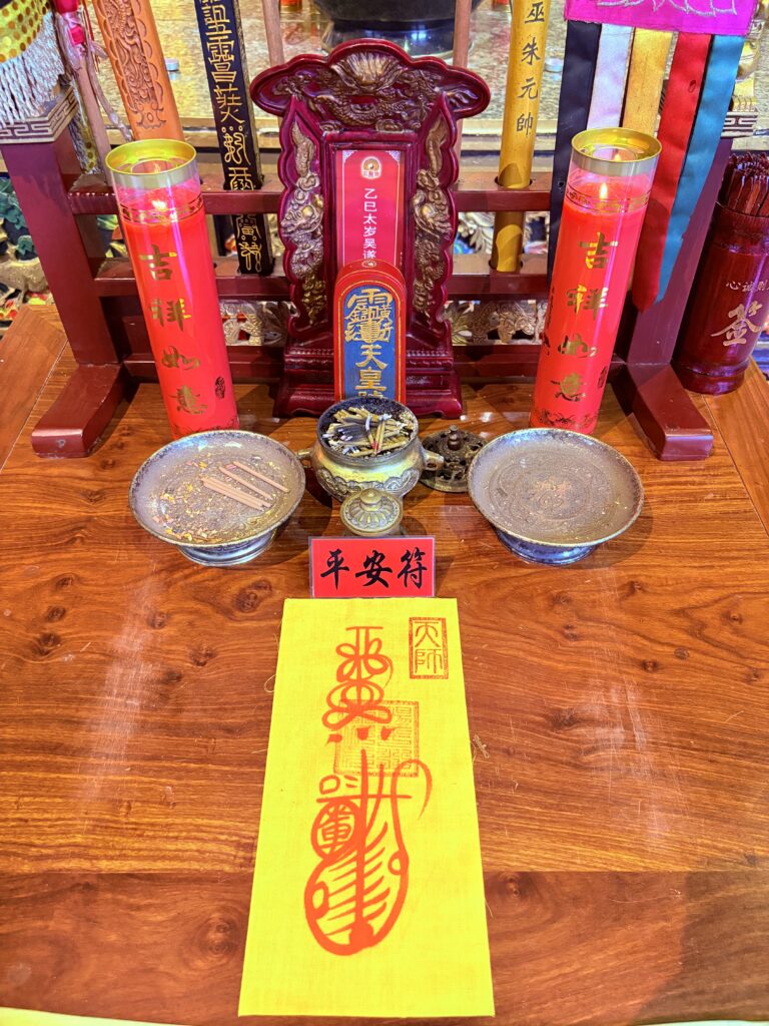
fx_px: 770
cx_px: 384
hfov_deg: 53.1
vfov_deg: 67.3
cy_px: 513
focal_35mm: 26
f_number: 1.6
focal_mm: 5.96
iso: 400
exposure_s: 1/50
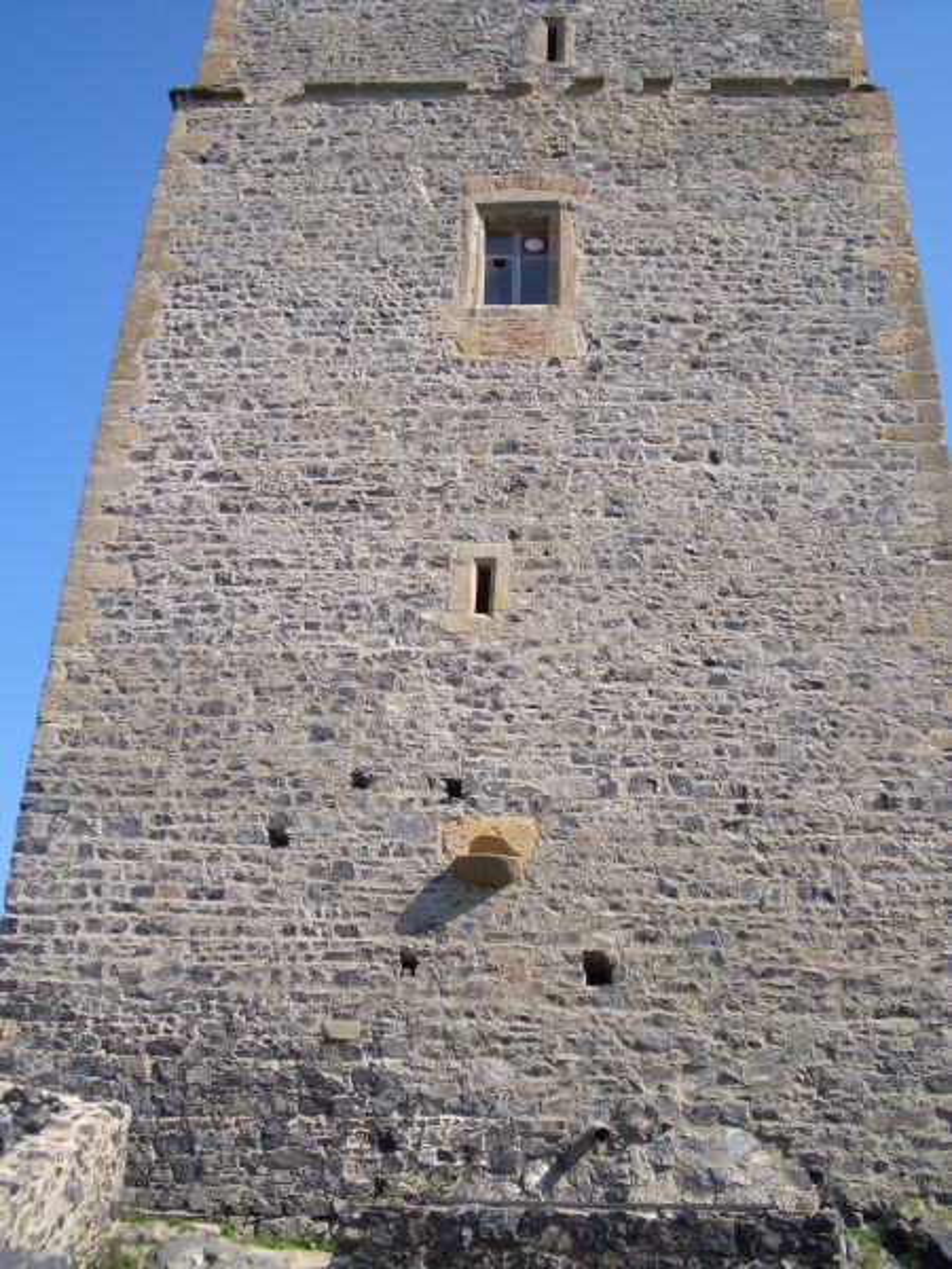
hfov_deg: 40.7
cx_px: 476
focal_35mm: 35
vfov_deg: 52.6
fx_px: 1283
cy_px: 634
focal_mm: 5.8
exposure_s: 1/320
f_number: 4.3
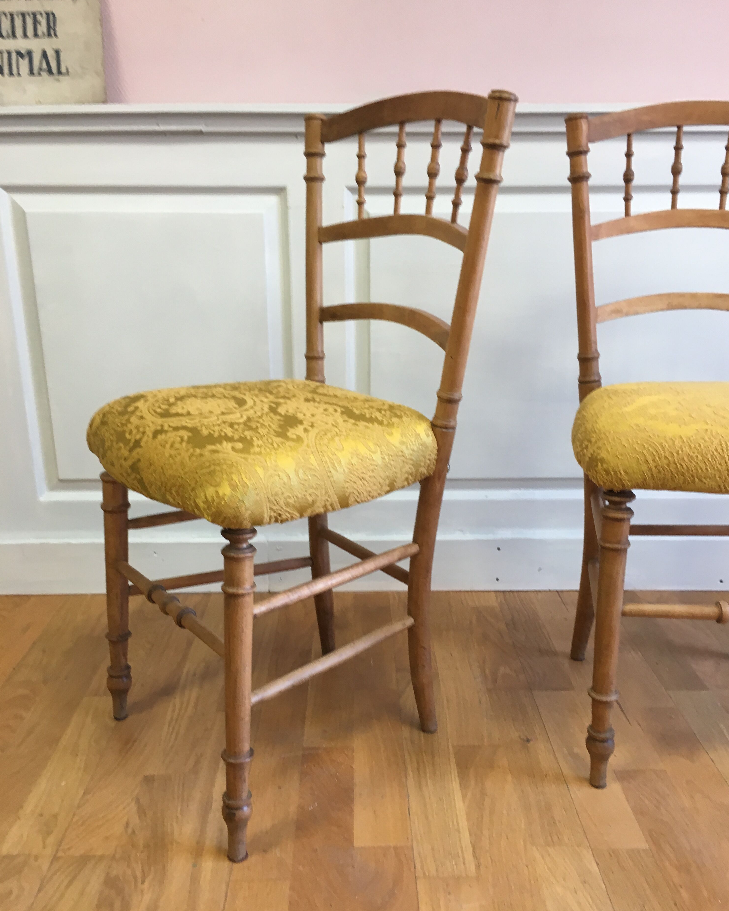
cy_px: 490
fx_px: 836
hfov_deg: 47.1
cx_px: 365
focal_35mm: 31
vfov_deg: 57.1
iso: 80
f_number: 2.2
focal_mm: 4.15
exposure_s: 1/33
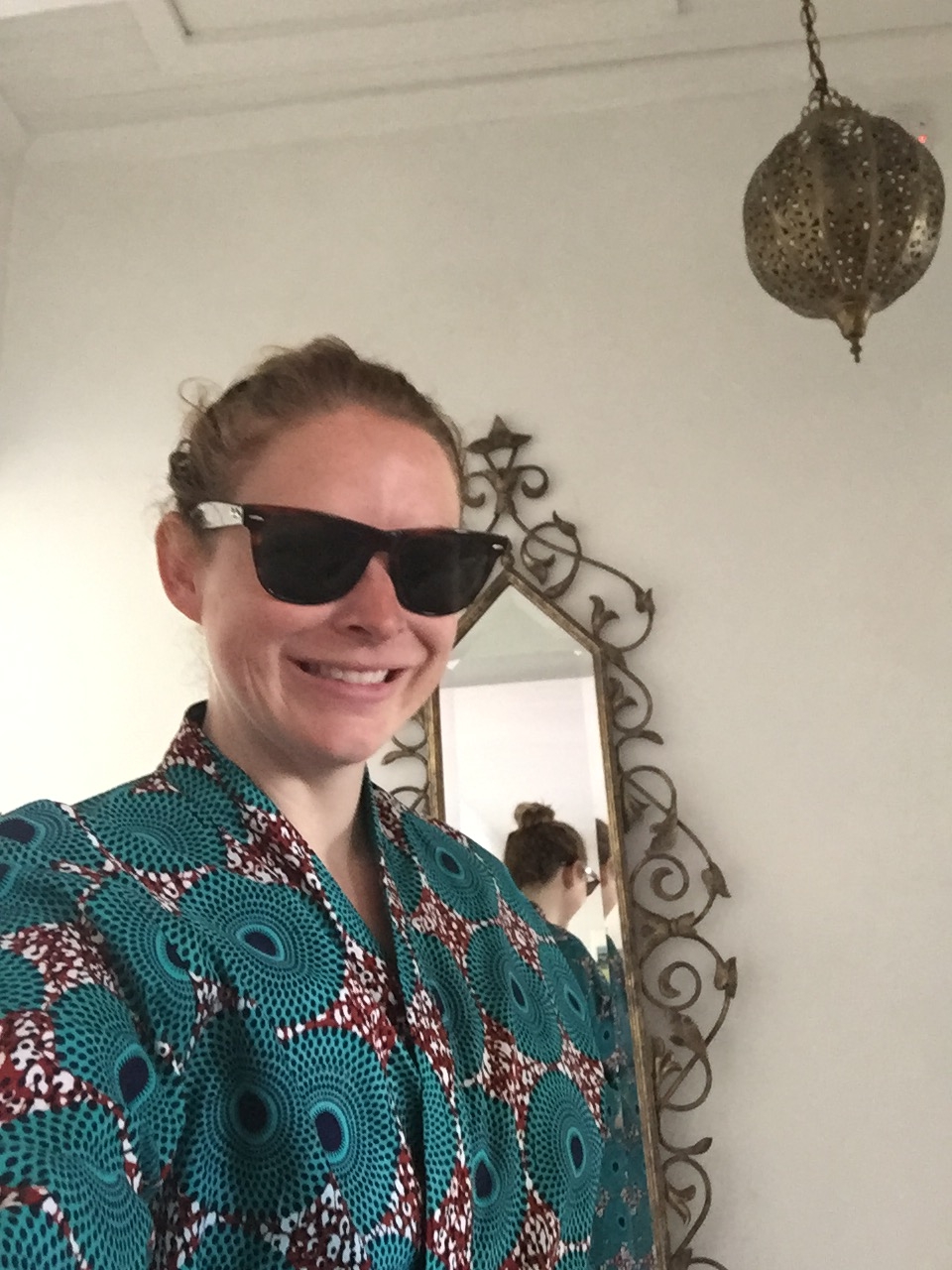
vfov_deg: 58.4
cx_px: 476
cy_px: 635
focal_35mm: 31
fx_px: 1137
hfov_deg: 45.4
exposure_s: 1/25
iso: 250
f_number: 2.2
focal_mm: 2.65
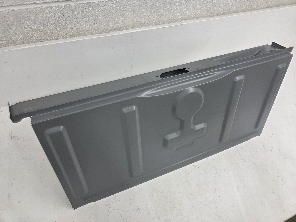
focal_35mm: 23
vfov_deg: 58.9
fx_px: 197
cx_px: 148
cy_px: 111
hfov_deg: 73.9
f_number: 1.8
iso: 80
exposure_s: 1/120
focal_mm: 5.4
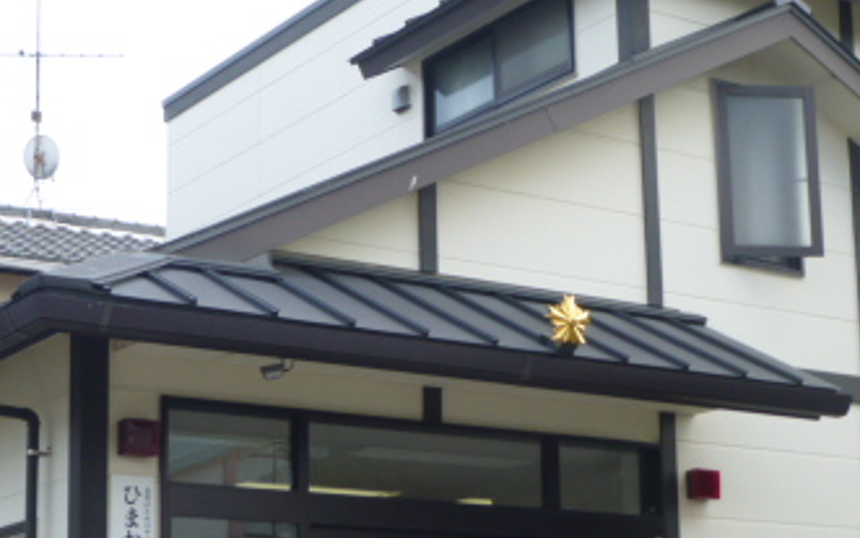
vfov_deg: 16.2
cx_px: 416
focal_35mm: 80
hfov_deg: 25.8
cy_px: 452
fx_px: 1875
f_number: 3.7
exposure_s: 1/250
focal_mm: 6.9
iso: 100
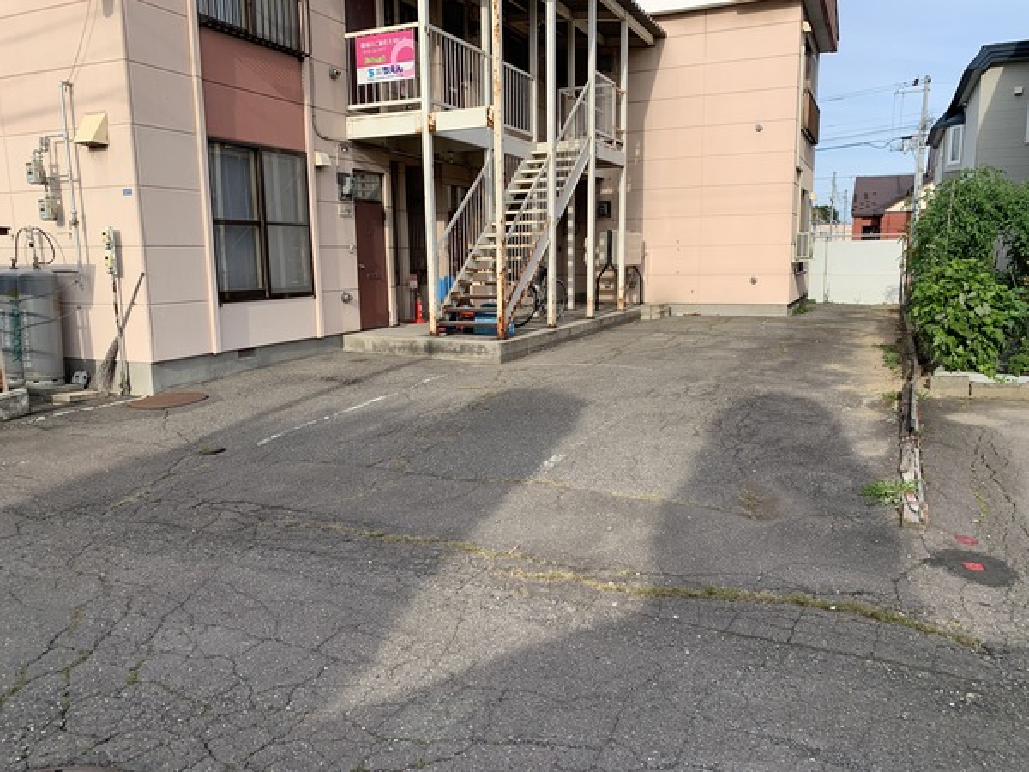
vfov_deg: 53.1
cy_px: 386
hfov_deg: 67.3
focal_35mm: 26
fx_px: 773
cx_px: 514
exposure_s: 1/1205
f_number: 1.8
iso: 25
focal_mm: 4.25
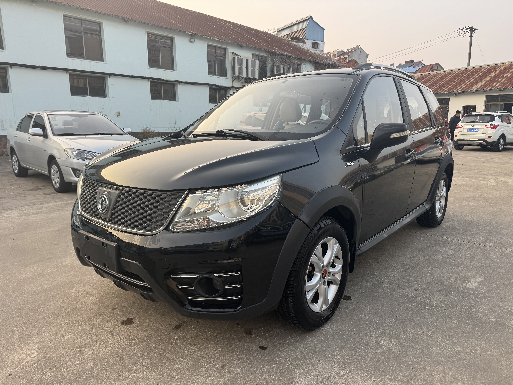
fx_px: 356
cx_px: 256
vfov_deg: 56.8
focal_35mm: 24
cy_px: 192
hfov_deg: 71.6
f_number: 1.78
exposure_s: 1/448
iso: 80
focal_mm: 6.76
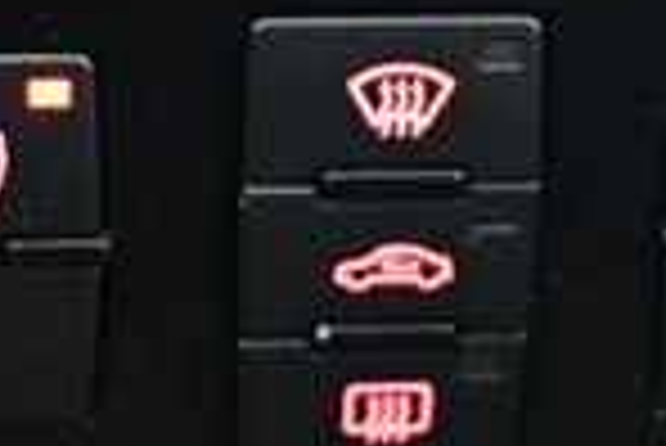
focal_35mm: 156
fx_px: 2889
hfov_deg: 13.1
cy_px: -29
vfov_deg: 8.8
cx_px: 274
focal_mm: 18
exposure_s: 1/60
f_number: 3.5
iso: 11400
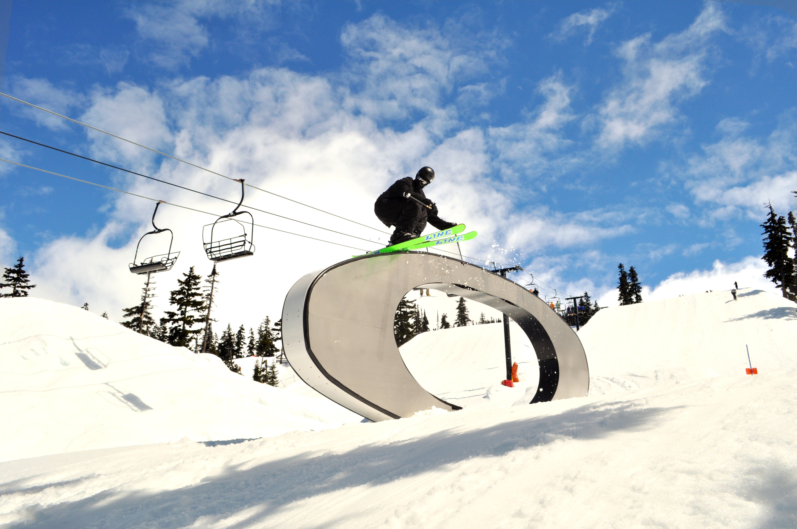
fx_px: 597
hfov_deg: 67.4
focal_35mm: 27
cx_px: 398
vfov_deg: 47.8
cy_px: 264
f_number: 13
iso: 200
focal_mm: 18
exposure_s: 1/640
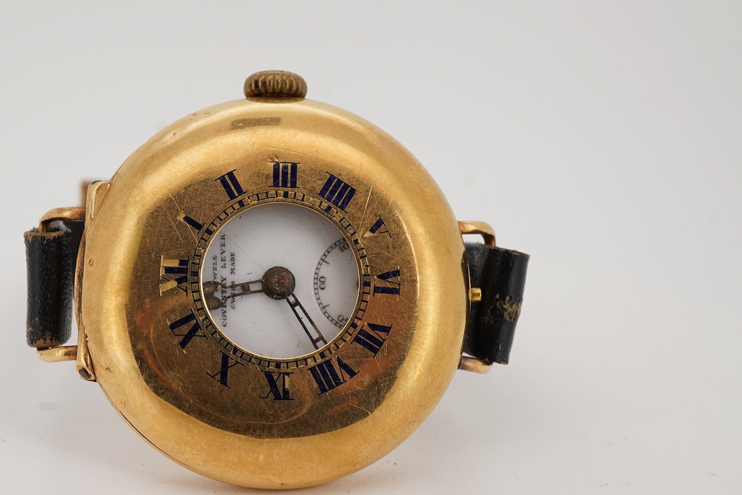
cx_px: 257
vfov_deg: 22.3
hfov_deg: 32.6
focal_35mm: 61
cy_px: 275
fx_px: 1258
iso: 160
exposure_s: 1/160
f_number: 22
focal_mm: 30
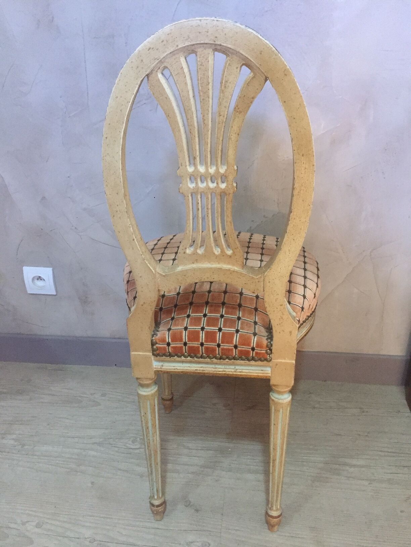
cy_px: 274
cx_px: 206
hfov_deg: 48.2
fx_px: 459
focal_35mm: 29
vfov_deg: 61.7
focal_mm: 4.15
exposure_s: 1/25
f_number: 2.2
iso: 250
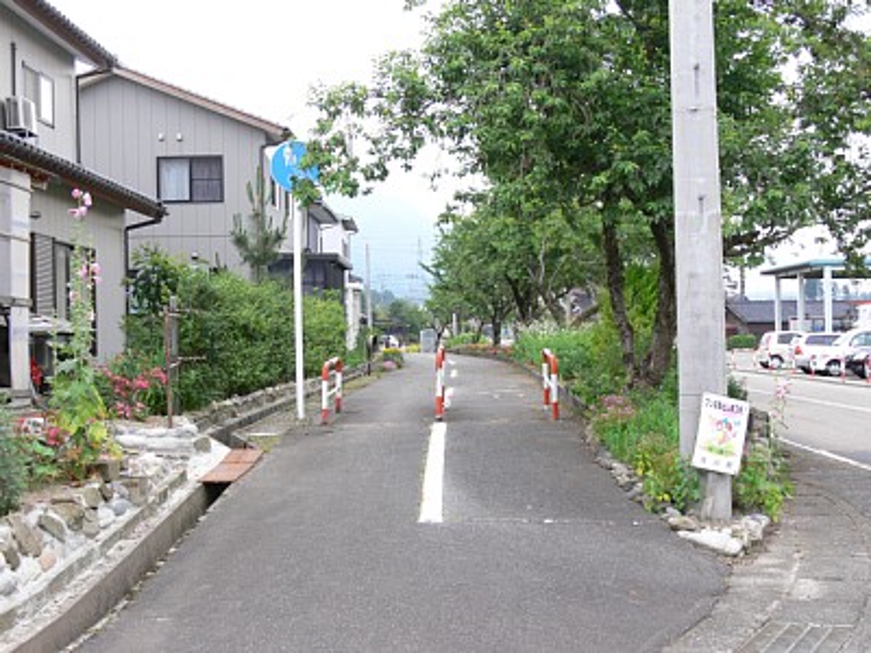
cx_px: 436
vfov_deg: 29.7
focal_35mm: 49
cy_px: 326
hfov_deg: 38.9
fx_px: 1233
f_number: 4
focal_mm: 10.4
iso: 80
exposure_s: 1/80
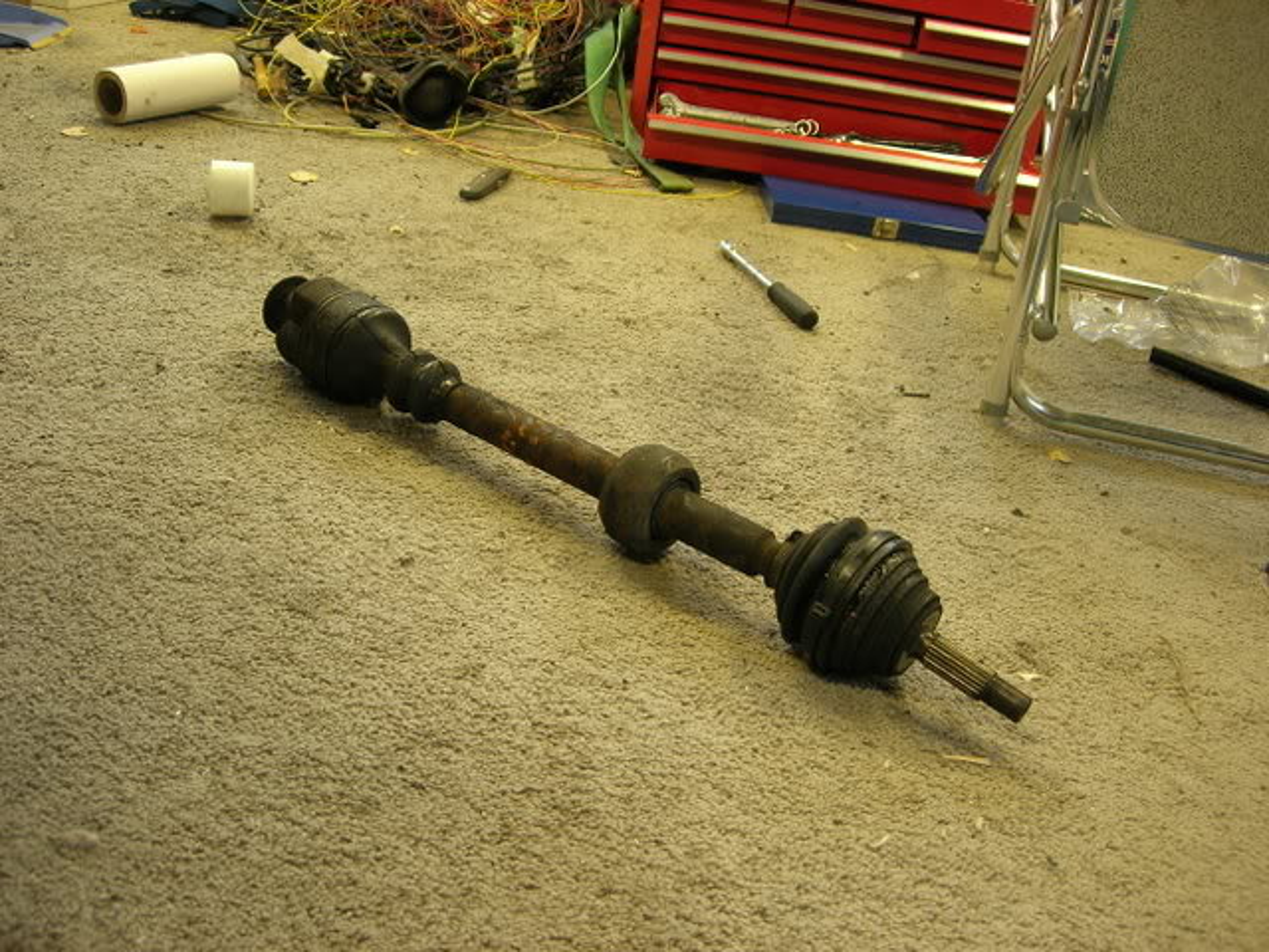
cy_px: 476
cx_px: 634
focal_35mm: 38
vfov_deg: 37.7
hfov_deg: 49.0
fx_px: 1393
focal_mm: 7.8
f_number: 2.8
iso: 64
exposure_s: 1/5.5
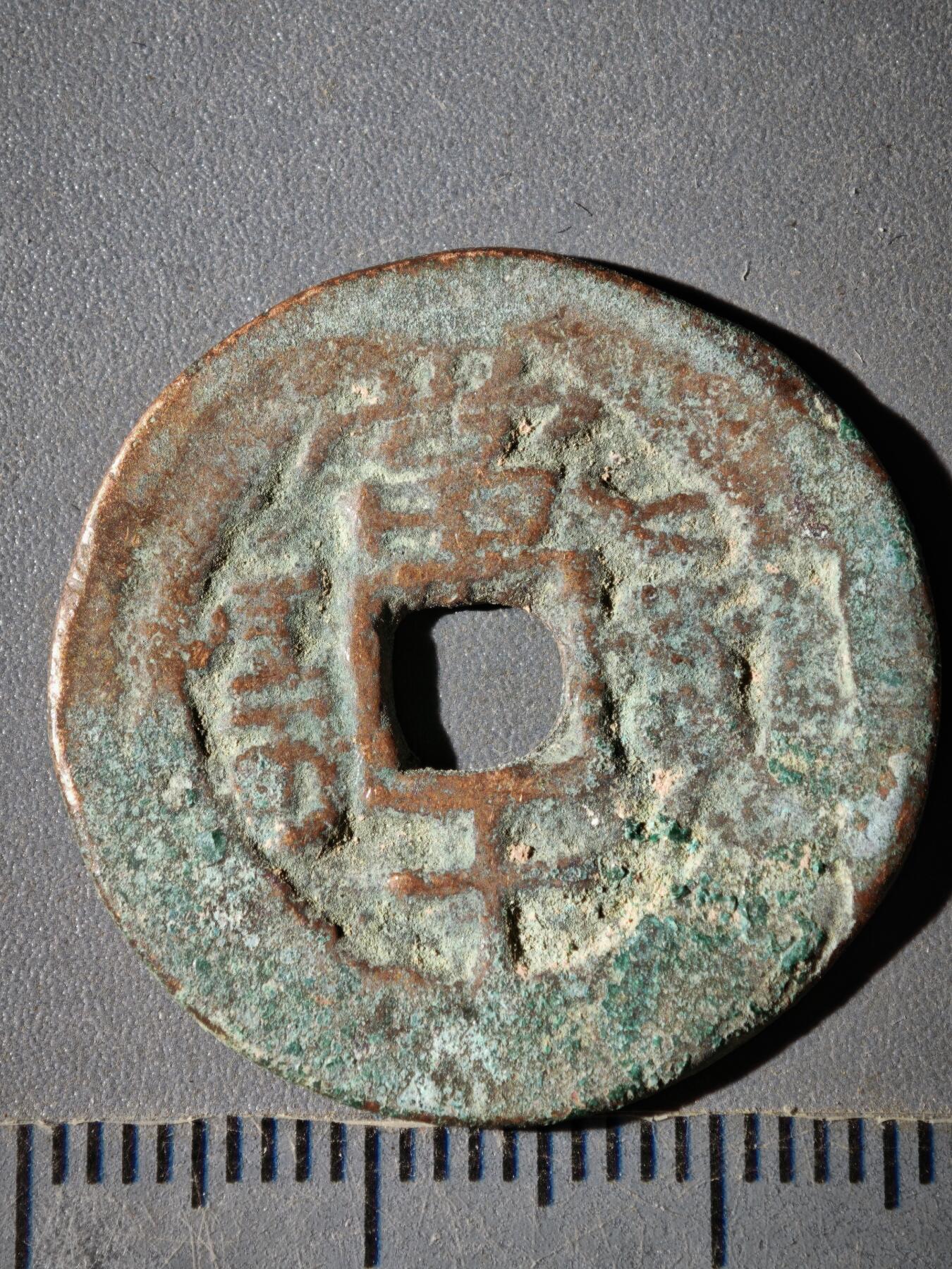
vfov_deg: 18.4
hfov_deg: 13.8
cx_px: 476
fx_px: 3924
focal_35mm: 107
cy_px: 634
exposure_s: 1/100
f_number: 2
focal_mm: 9
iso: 64
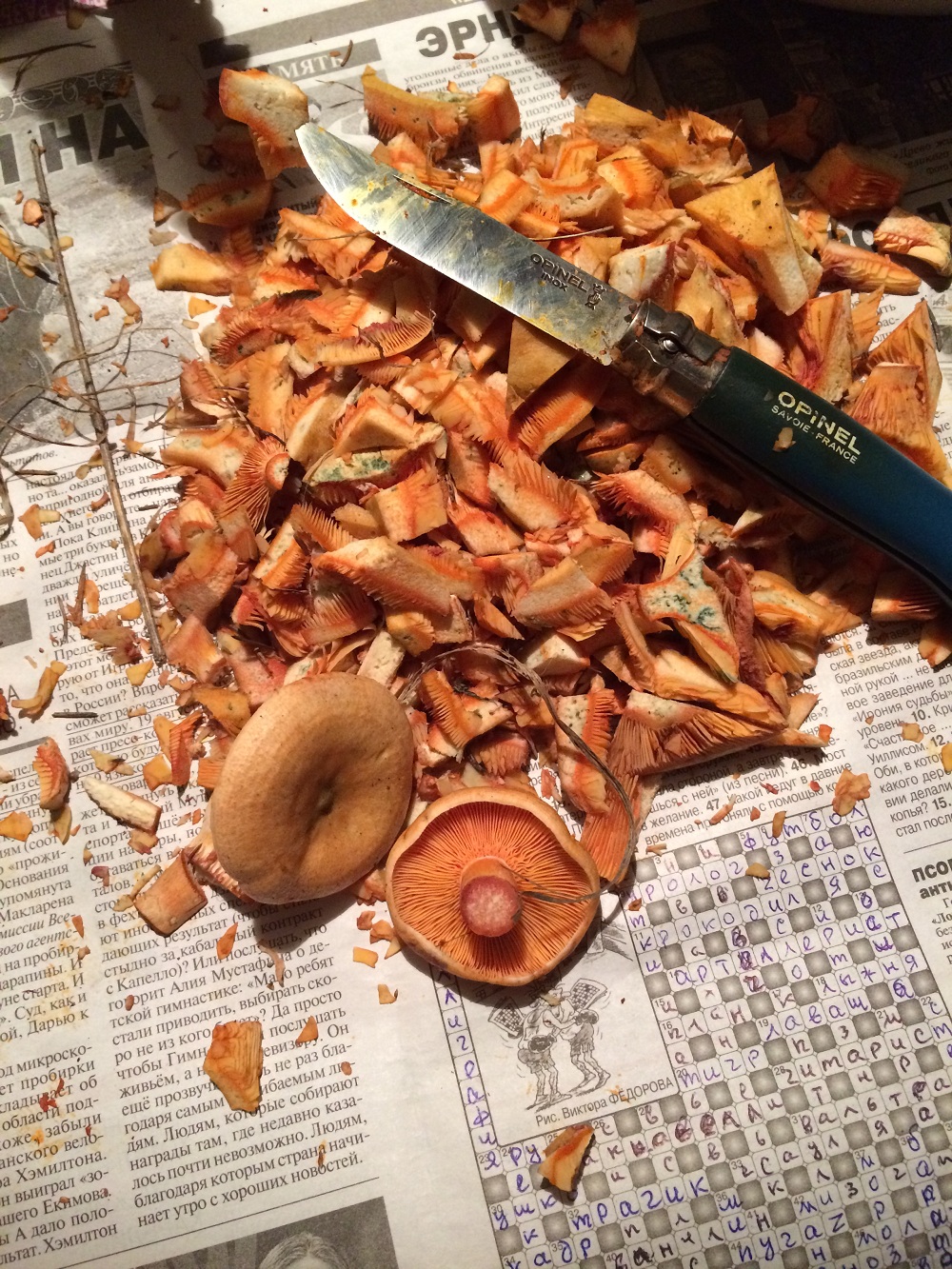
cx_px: 476
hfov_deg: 48.2
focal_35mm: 29
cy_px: 634
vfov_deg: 61.7
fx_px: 1063
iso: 320
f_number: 2.2
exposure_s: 1/25
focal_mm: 4.15
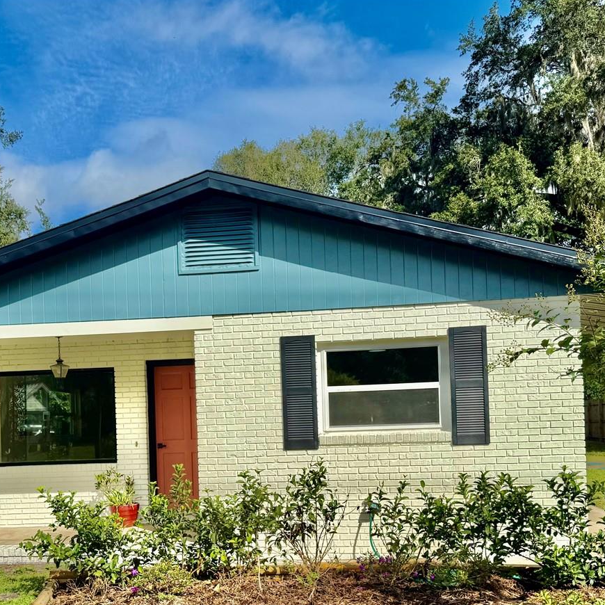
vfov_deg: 42.2
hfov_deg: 42.7
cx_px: 257
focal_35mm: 39
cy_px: 412
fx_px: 771
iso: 80
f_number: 1.78
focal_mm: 6.76
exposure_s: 1/7353
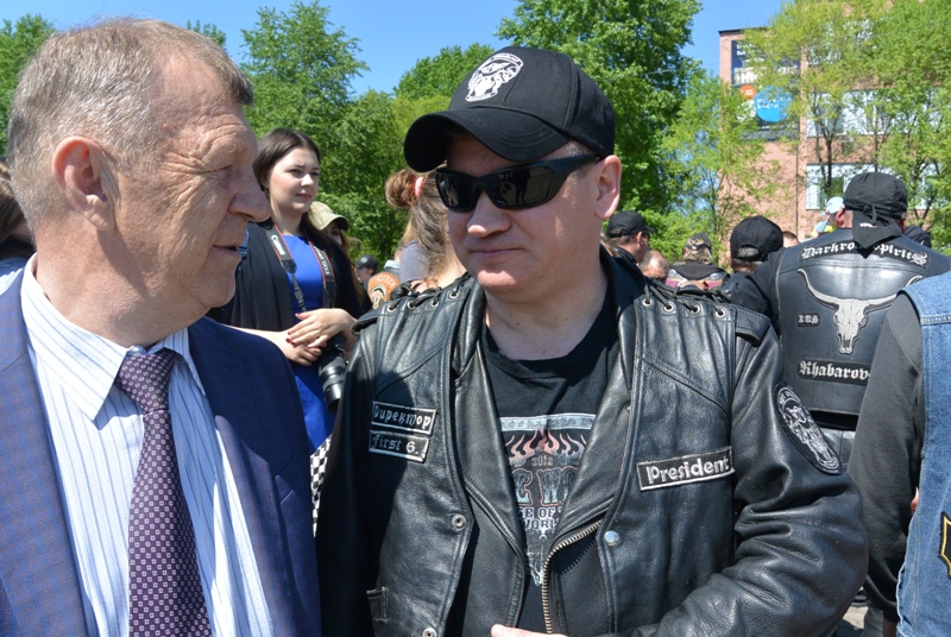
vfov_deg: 45.1
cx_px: 476
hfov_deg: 63.6
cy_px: 318
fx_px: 767
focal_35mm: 29
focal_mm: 11
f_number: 3.5
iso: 125
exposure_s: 1/500
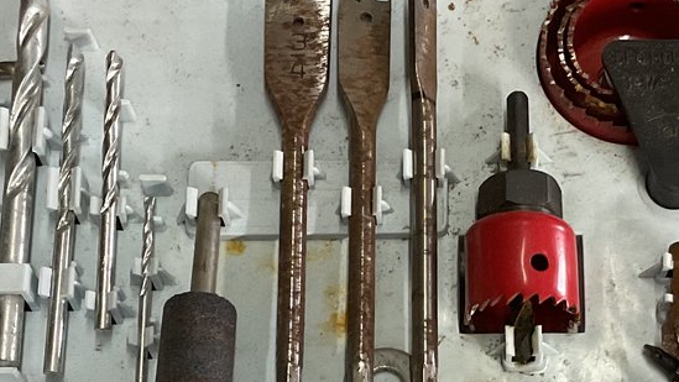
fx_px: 1567
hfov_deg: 24.2
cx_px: 492
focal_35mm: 87
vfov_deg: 13.7
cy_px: 389
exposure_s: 1/40
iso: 200
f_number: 1.8
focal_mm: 3
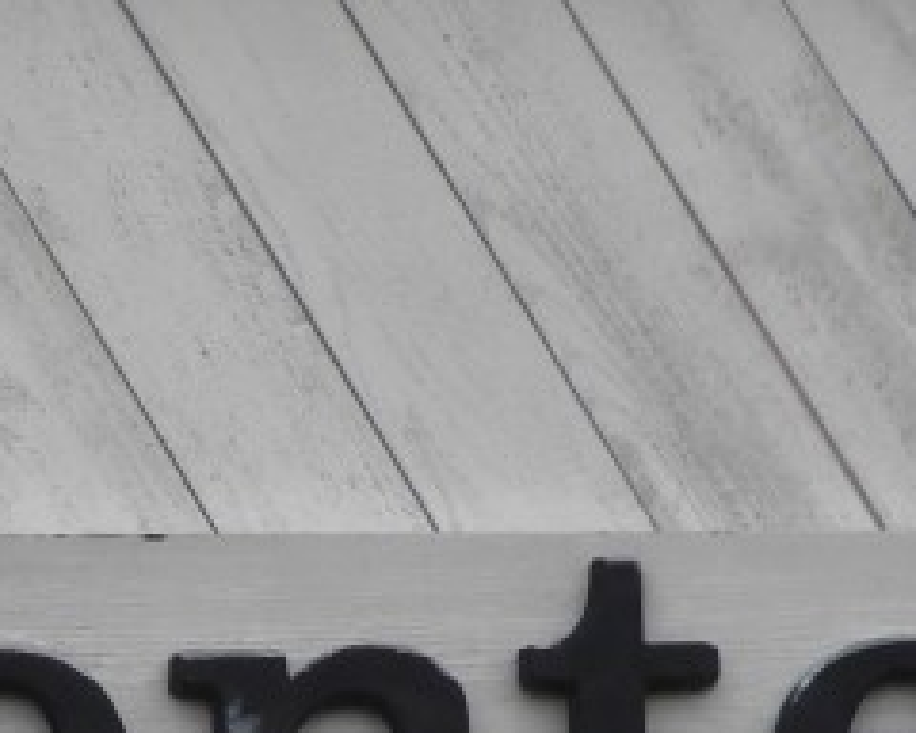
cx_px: -1206
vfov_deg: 5.8
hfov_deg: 6.9
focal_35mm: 264
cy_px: 1264
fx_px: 7157
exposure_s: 1/60
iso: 100
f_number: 4
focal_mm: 8.1
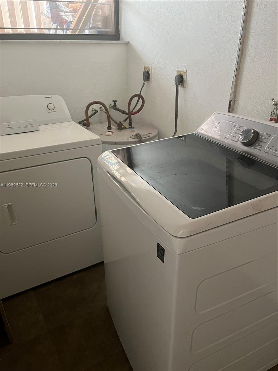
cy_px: 186
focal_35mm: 26
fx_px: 278
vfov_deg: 67.3
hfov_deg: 53.1
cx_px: 139
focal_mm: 5.1
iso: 500
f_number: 1.6
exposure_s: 1/60
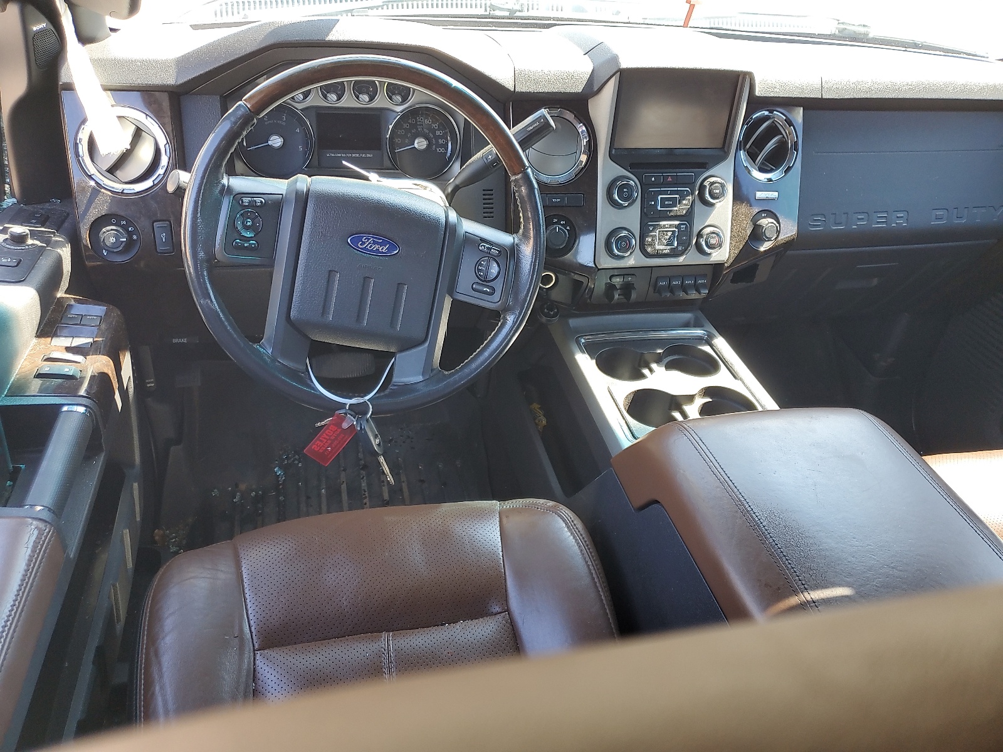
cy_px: 376
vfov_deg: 53.1
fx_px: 753
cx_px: 502
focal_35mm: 26
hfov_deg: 67.3
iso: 50
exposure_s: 1/125
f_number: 1.5
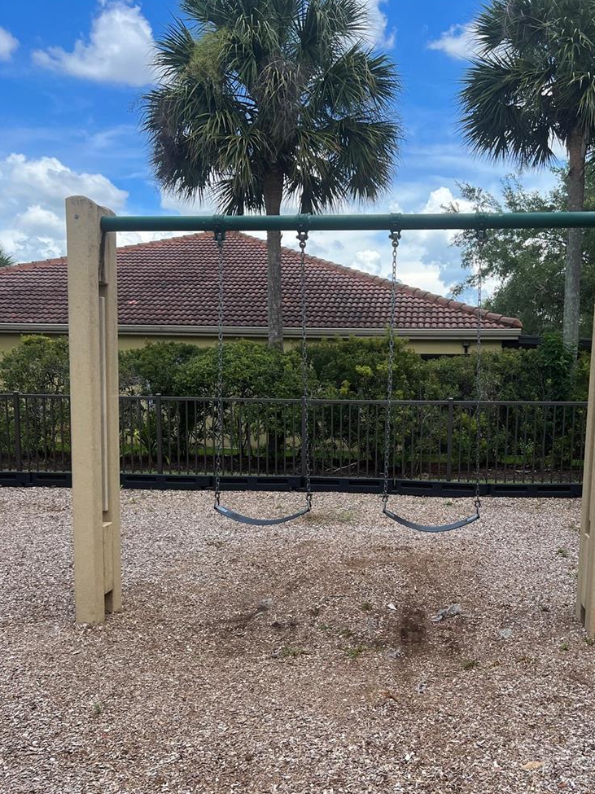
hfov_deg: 43.9
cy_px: 480
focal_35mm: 32
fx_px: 734
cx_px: 364
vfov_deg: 56.3
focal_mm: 5.7
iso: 50
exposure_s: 1/1531
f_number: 1.5
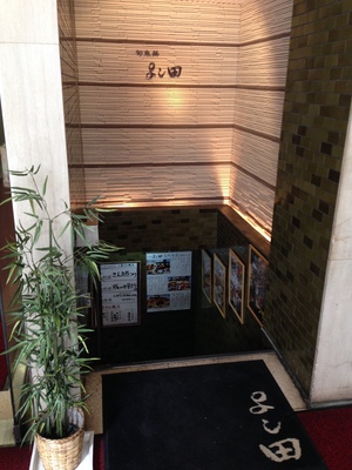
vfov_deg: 55.4
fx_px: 447
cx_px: 176
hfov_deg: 42.9
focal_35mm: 33
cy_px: 235
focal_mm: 4.12
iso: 125
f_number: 2.4
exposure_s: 1/20
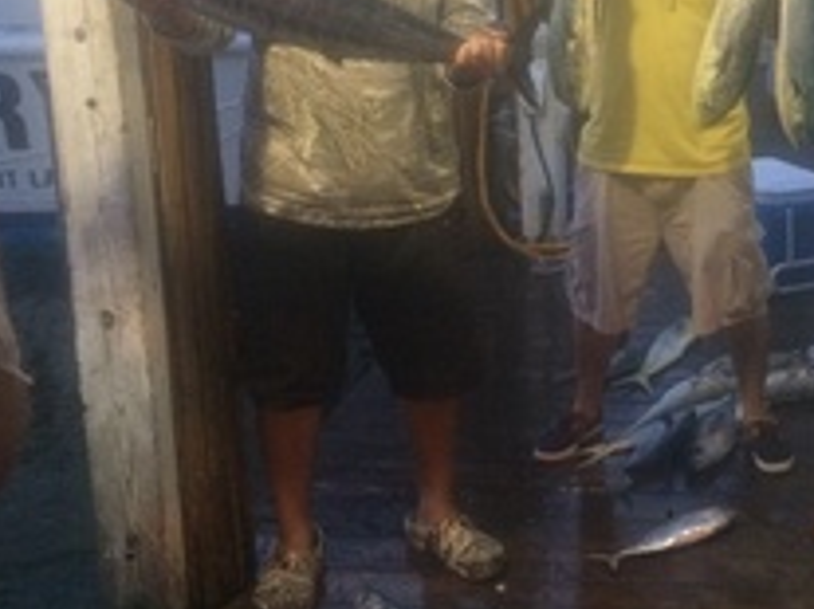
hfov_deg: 32.5
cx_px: 633
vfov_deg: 25.0
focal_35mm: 58
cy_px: 165
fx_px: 1363
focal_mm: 4.12
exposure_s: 1/30
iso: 250
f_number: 2.2
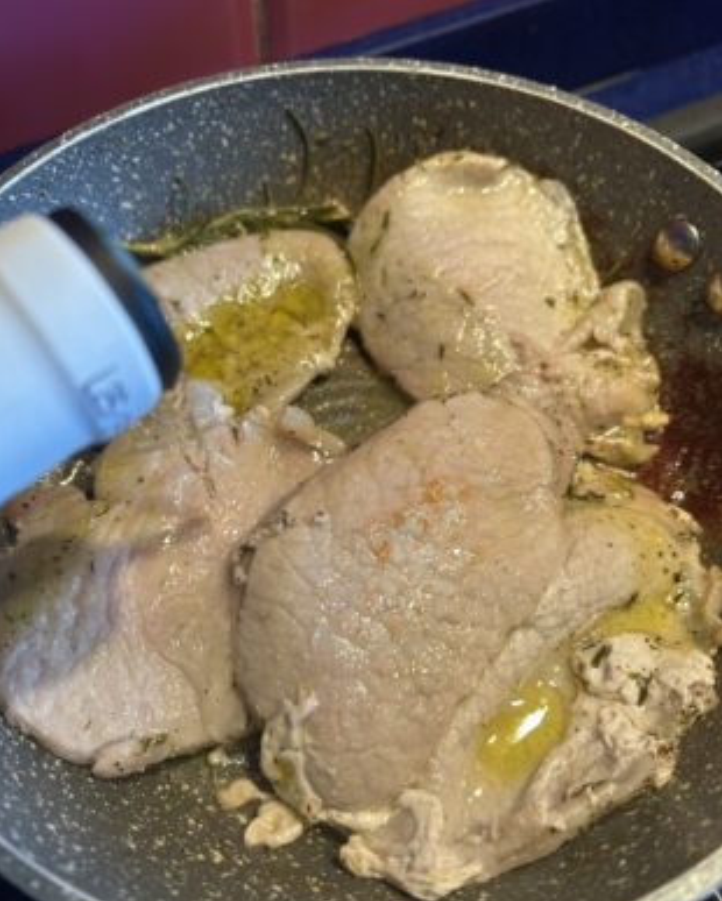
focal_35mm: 28
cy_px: 495
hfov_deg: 51.6
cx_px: 352
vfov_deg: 62.1
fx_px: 747
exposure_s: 1/100
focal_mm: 5.7
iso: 80
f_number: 1.5
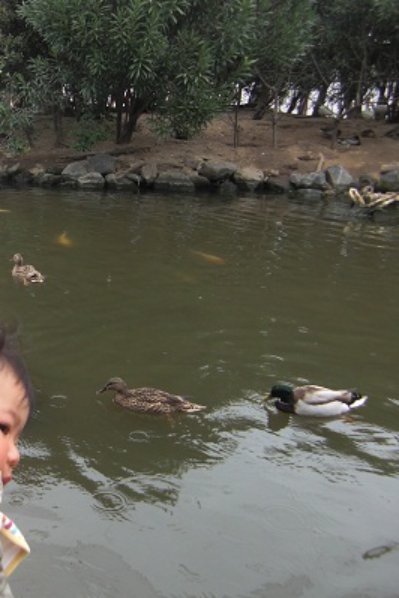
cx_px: 12
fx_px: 665
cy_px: 295
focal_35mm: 40
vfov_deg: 48.5
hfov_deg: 31.2
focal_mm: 4.9
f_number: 2.6
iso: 50
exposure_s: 1/100
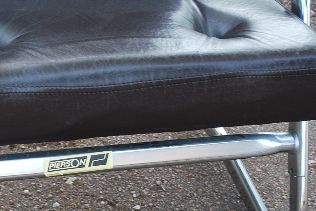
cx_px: 72
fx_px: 905
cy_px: 177
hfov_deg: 19.6
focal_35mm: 103
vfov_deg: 13.2
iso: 200
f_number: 5.3
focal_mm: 36
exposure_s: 1/60
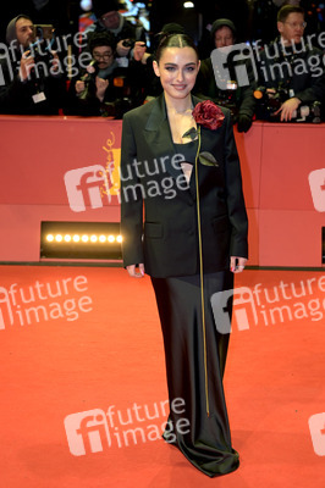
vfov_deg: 32.4
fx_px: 841
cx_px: 162
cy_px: 244
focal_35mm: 62
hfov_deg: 21.9
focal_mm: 62
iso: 1600
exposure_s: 1/400
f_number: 4.5
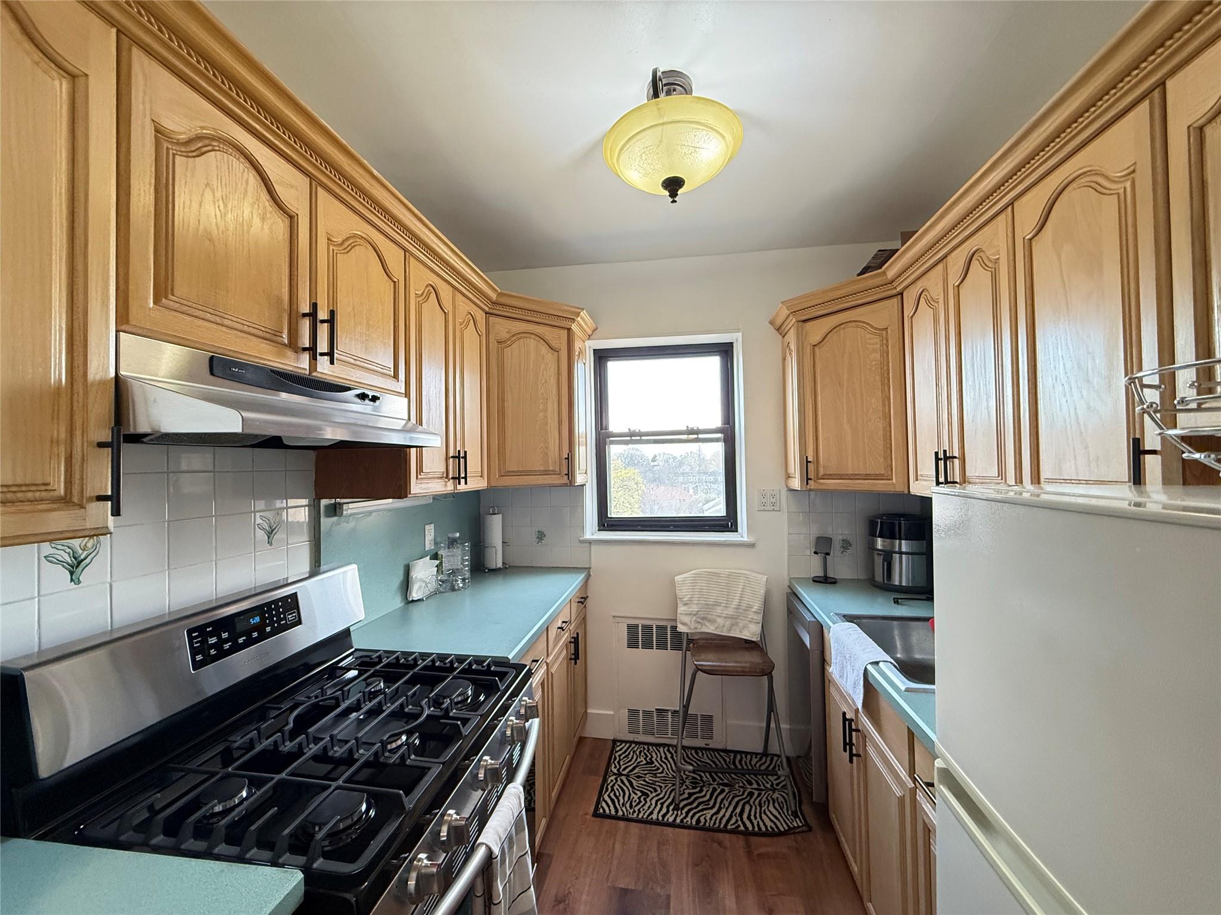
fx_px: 494
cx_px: 610
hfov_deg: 102.1
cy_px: 458
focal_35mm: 14
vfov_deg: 85.7
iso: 640
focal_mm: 2.22
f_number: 2.2
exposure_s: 1/120
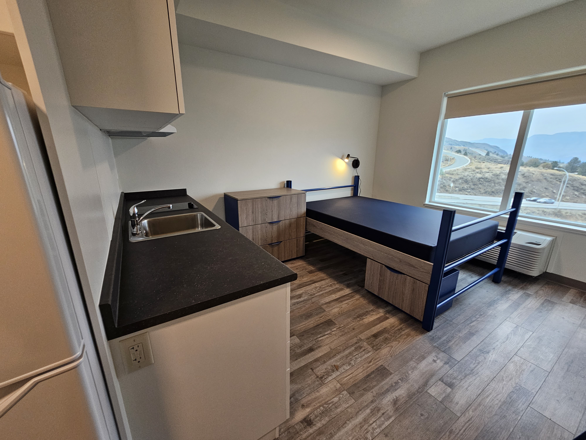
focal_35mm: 13
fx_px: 220
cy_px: 220
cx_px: 293
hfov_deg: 106.2
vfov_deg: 89.9
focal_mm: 2.2
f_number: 2.2
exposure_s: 1/60
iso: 80
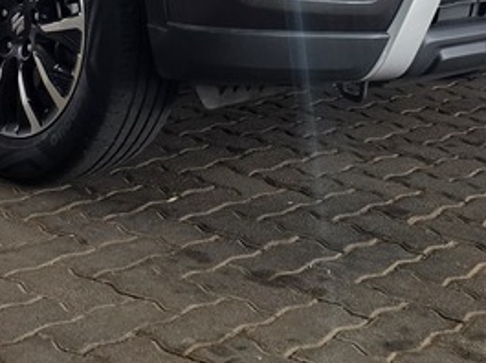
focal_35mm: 89
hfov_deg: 22.0
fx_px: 1248
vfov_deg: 14.7
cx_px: 299
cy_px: -275
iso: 200
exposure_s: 1/66
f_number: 1.7
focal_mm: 6.25
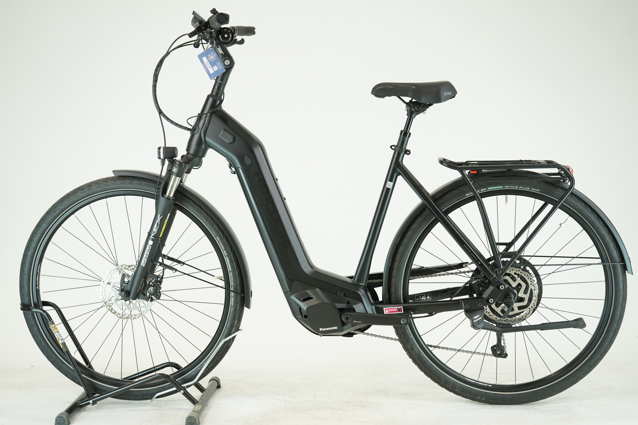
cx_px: 319
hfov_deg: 38.2
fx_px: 921
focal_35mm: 52
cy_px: 212
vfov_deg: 26.0
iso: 1600
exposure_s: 1/200
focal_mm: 52
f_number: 5.6
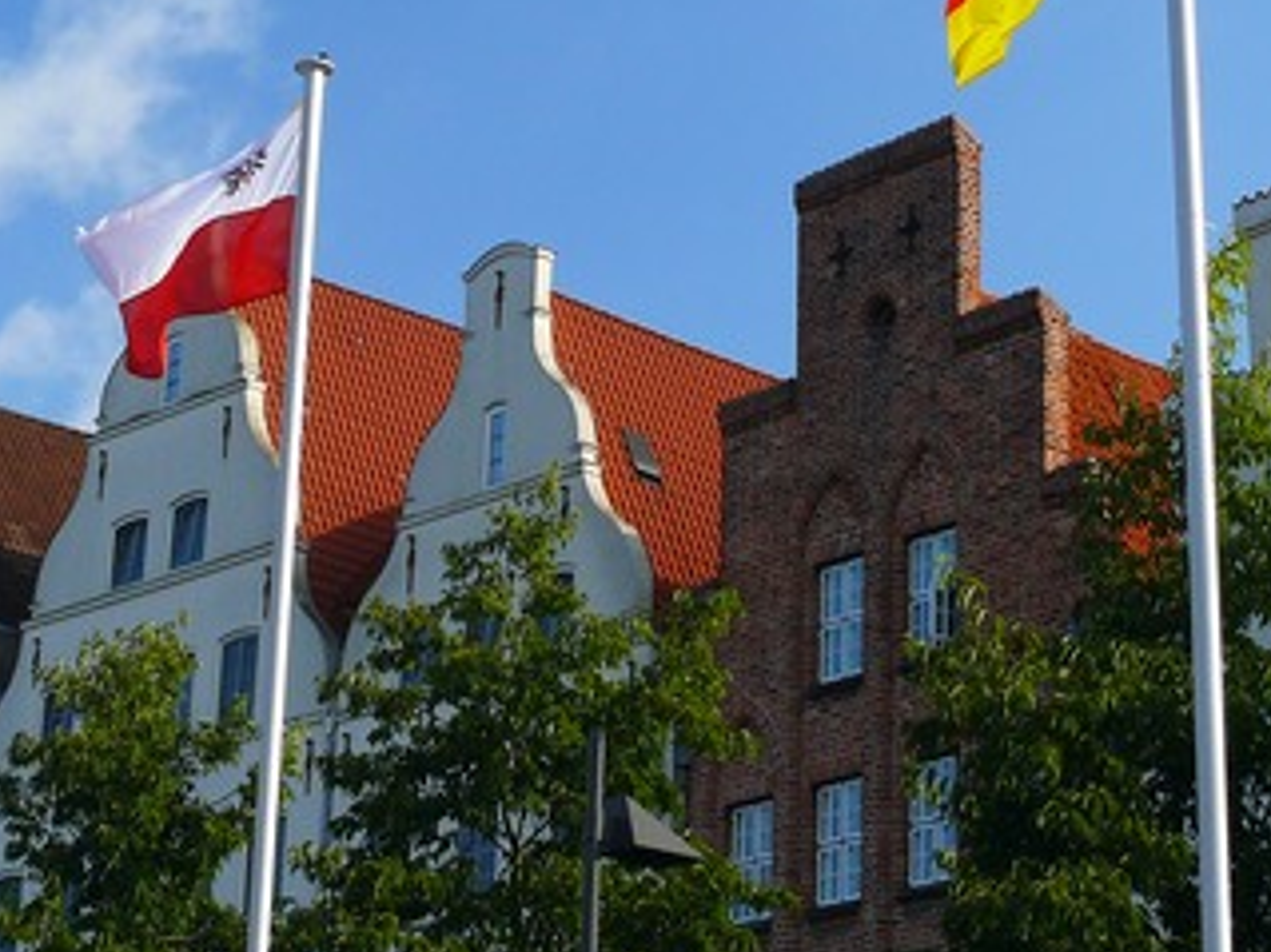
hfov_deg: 19.4
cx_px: 458
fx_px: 3707
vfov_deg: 14.6
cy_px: 207
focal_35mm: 101
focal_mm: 9.1
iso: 100
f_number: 4
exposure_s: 1/160
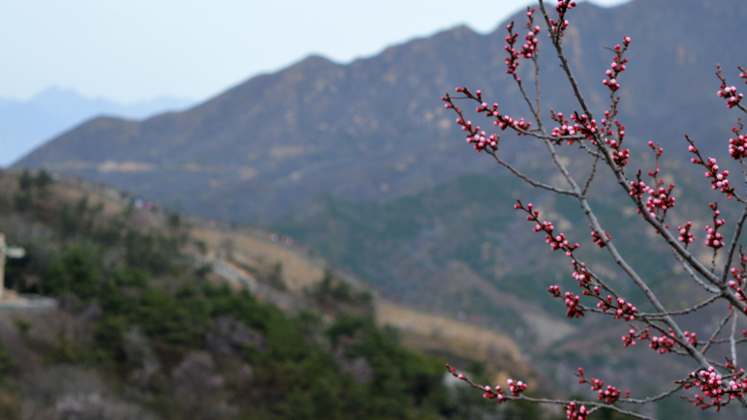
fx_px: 2272
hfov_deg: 18.7
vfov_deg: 10.6
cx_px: 405
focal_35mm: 115
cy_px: 183
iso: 100
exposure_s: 1/160
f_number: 6.3
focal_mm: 55
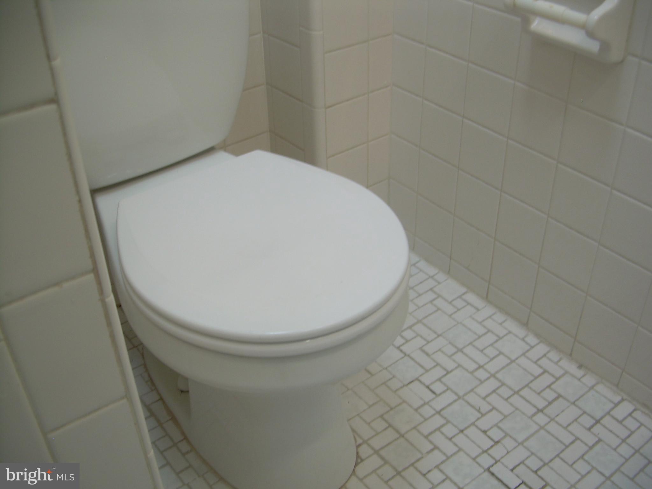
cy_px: 244
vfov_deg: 37.7
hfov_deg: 49.0
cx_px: 326
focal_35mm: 38
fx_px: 716
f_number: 2.8
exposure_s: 1/42.4
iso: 50
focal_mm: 6.3
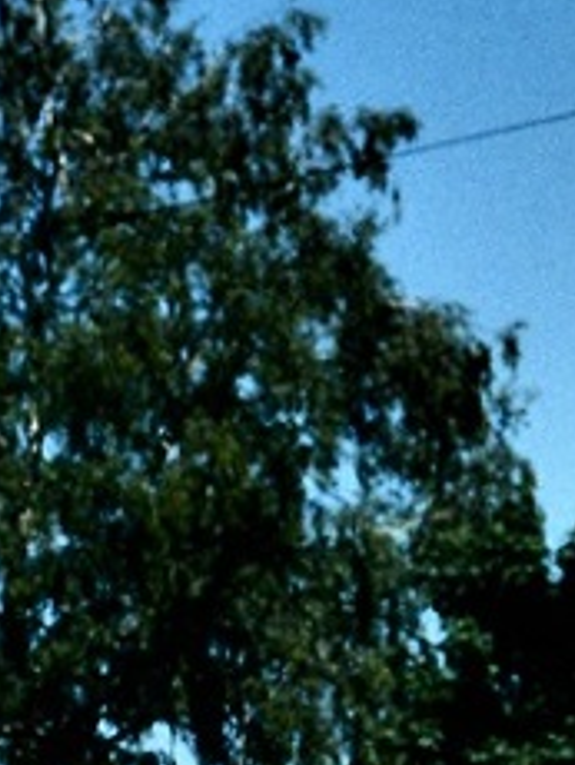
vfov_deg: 5.5
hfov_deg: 3.9
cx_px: -1760
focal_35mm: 357
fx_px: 7892
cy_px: 1118
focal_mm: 60
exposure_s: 10
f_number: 22
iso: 100
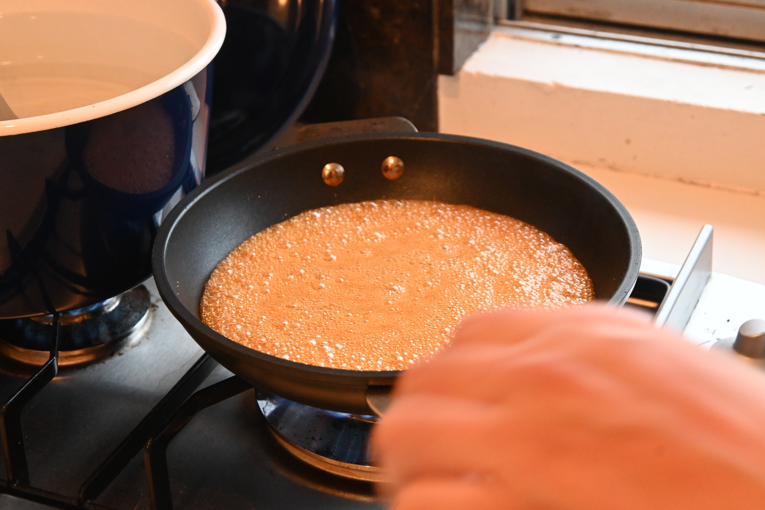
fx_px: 1594
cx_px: 382
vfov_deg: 18.2
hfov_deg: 27.0
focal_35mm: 75
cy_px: 255
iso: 4000
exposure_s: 1/60
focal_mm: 50
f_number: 6.3
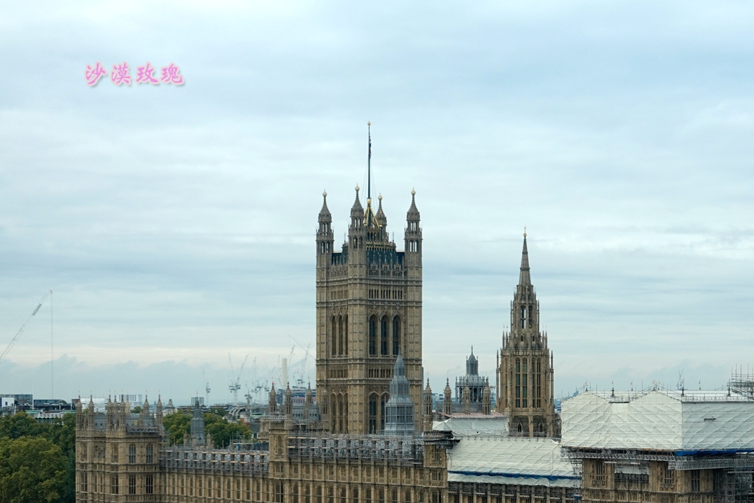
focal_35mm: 102
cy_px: 370
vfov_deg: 13.4
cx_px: 605
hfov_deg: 19.8
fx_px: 2136
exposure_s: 1/400
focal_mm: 22
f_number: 4
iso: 125
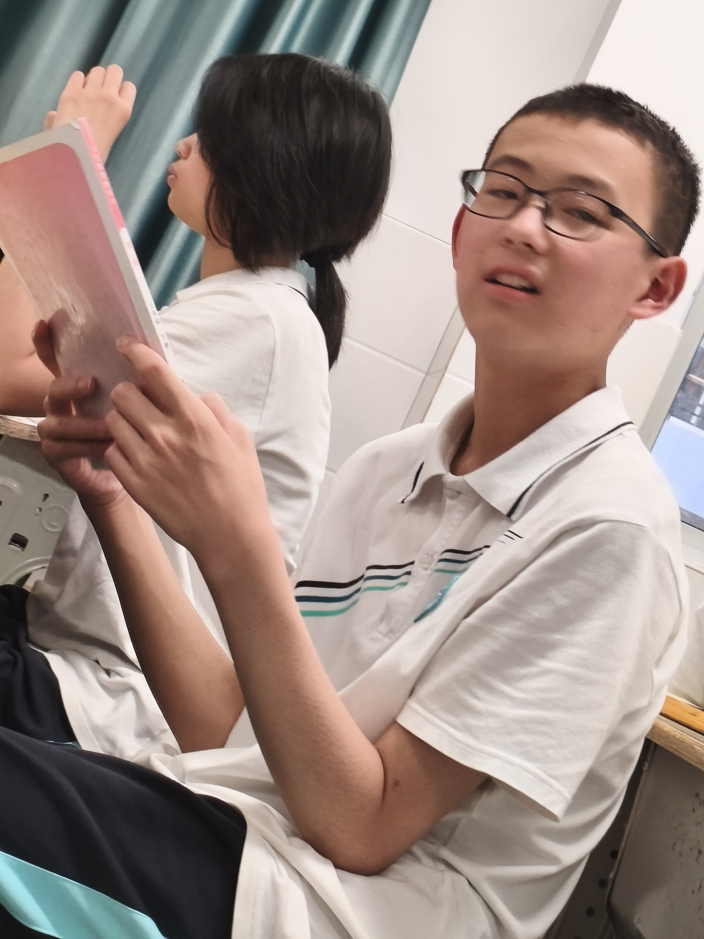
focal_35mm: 70
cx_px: 352
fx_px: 1898
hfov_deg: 21.0
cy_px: 470
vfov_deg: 27.8
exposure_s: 1/100
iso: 125
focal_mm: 4.94
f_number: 1.5
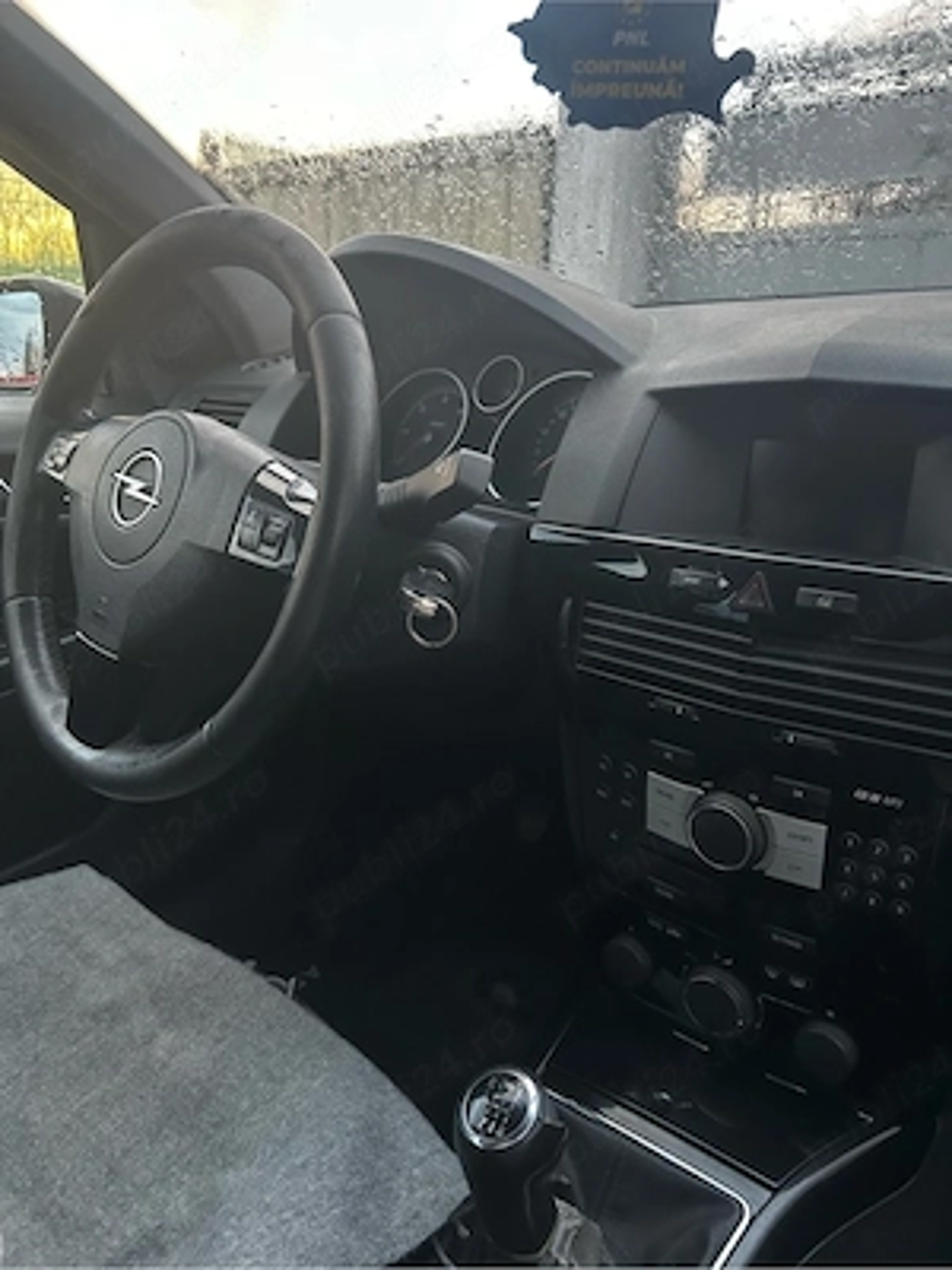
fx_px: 953
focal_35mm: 26
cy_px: 635
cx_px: 476
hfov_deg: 53.1
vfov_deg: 67.3
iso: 500
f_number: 1.5
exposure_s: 1/43
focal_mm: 5.7
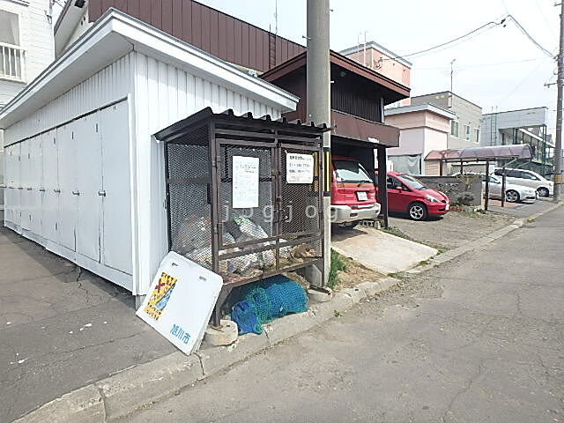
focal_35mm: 21
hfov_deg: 79.0
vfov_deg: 63.4
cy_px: 212
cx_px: 282
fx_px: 342
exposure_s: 1/800
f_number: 3.5
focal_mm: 3.7
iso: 125
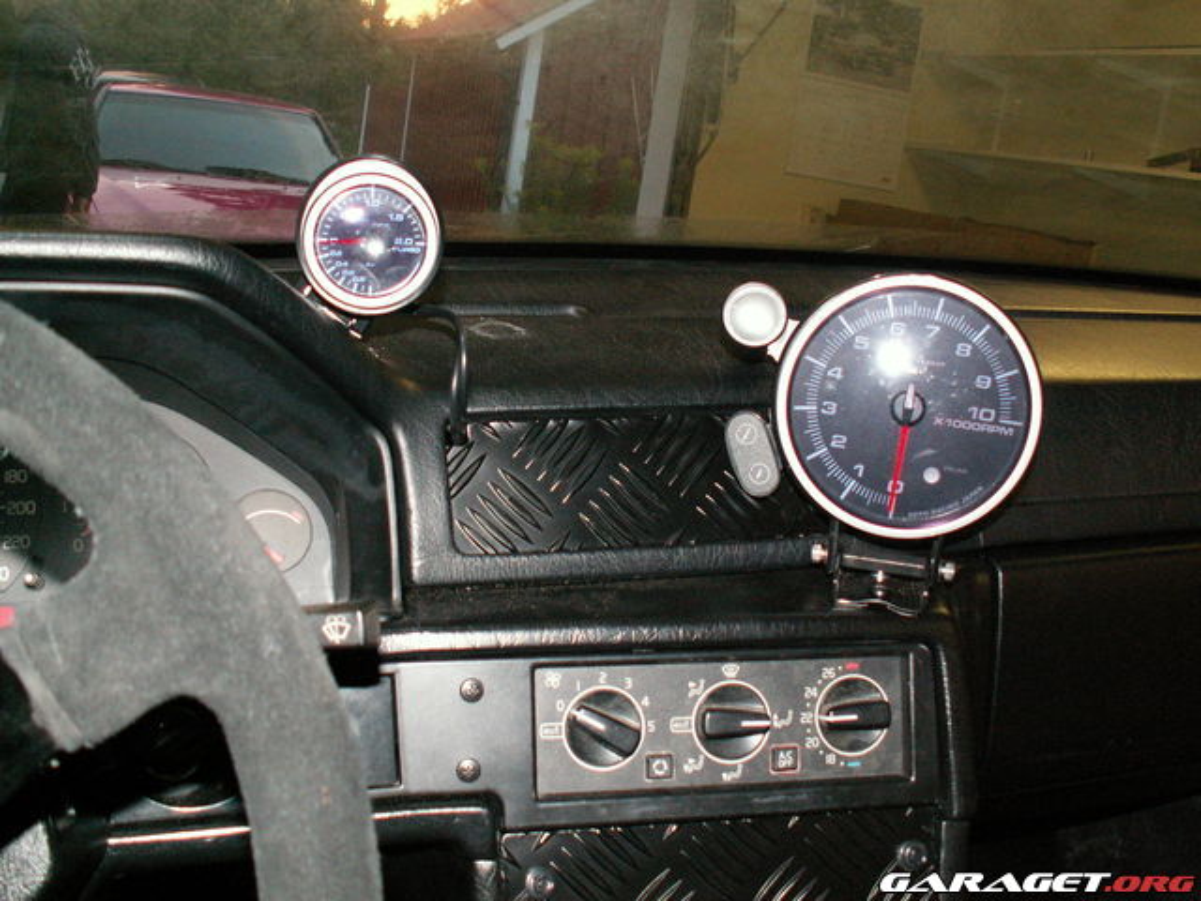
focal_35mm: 35
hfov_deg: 52.6
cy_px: 450
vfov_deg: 40.7
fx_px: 1214
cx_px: 600
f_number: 2.8
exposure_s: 1/40
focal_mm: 5.86
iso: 160
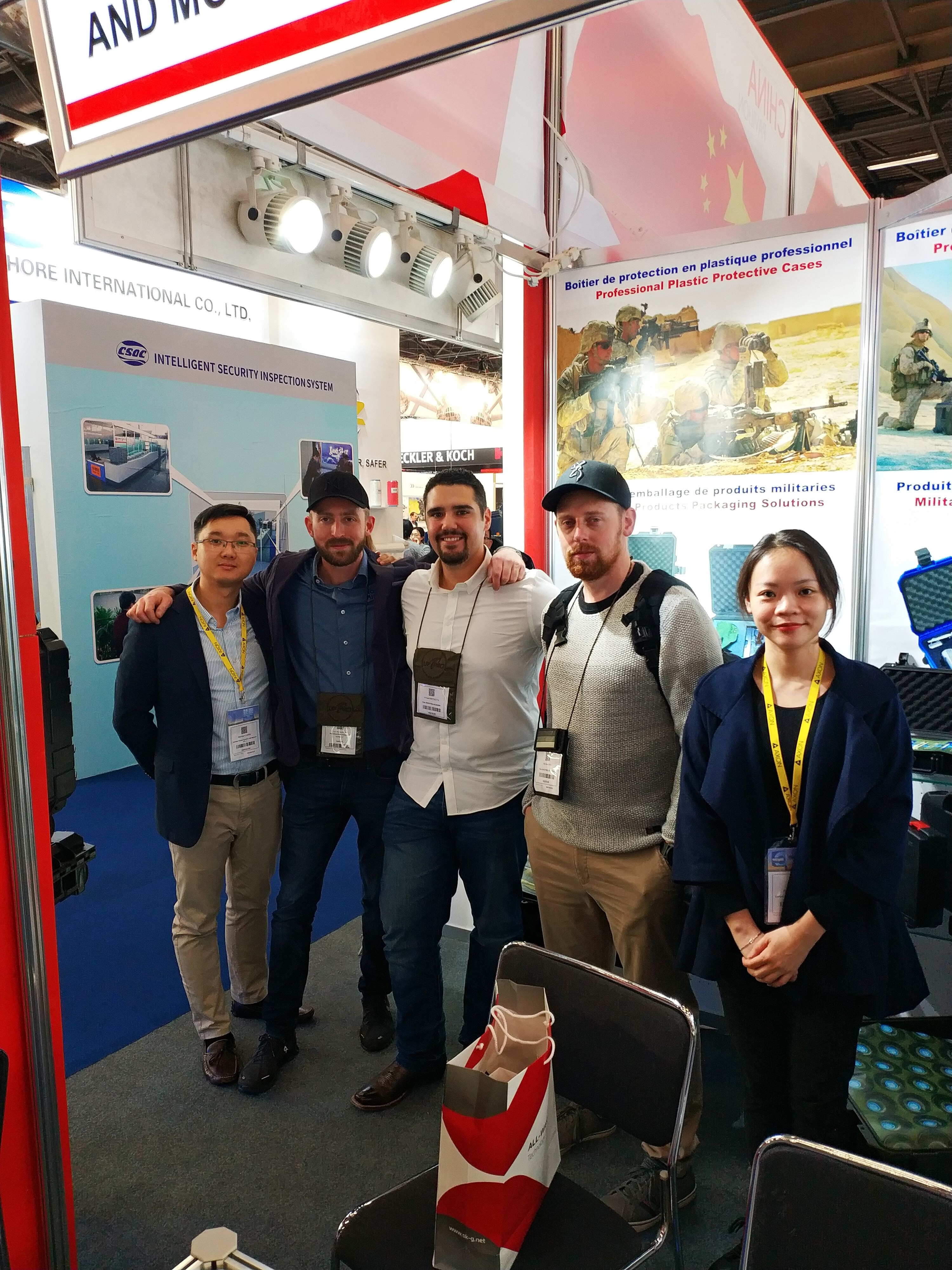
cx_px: 476
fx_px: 1173
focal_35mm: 32
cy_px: 635
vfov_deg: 56.8
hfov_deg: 44.2
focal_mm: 4.5
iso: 194
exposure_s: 1/40
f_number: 2
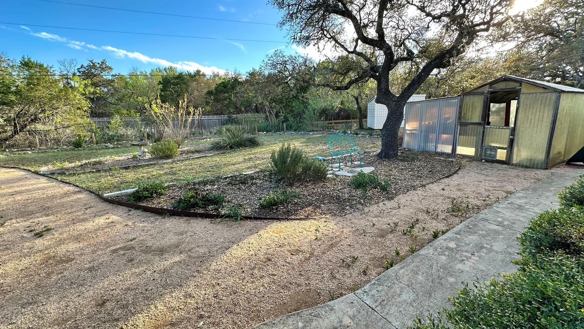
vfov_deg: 67.0
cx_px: 305
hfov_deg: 99.3
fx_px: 248
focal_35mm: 16
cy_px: 154
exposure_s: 1/183
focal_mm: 2.22
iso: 40
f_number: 2.2
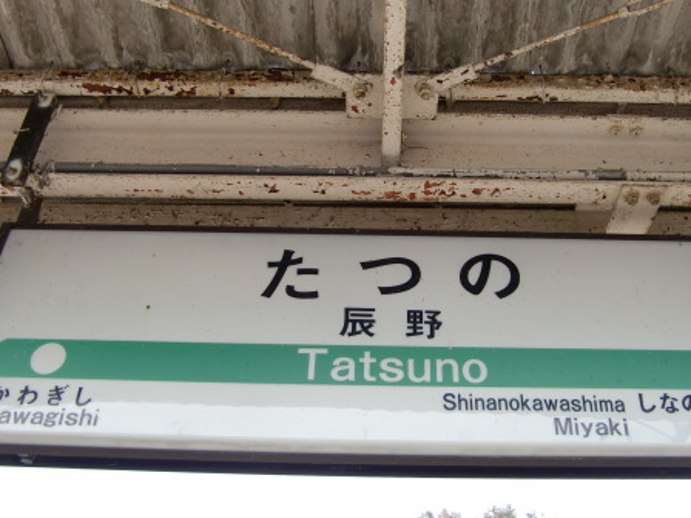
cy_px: 256
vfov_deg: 36.0
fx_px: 798
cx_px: 387
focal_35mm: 40
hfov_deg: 46.7
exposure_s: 1/60
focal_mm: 4.9
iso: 64
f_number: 2.6
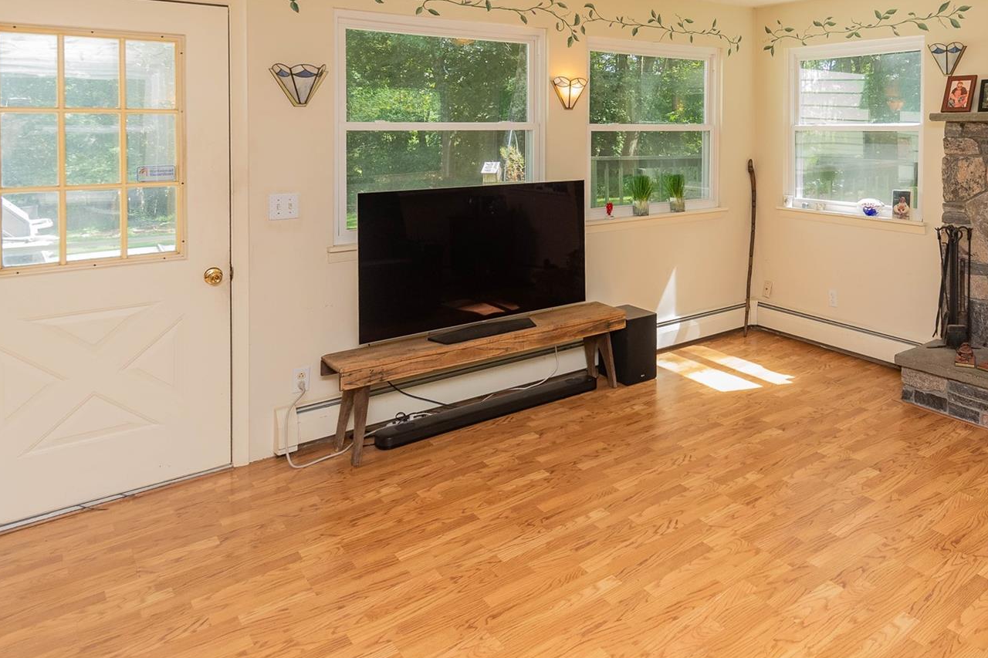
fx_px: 659
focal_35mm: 24
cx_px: 758
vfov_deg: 51.8
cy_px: 204
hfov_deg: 68.3
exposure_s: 1/60
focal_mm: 10
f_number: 5.6
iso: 500
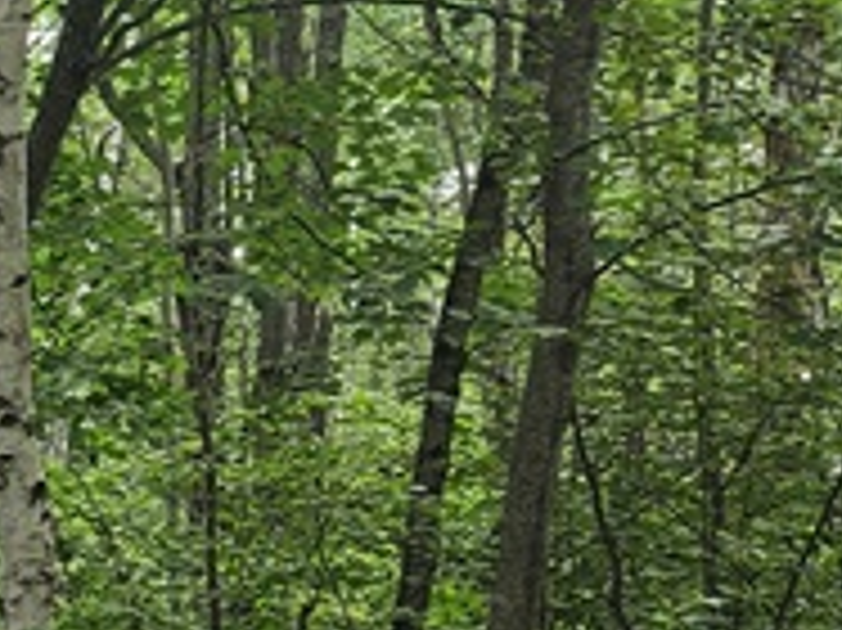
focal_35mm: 126
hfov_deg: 12.2
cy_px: 680
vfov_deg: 11.6
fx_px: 3063
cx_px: -1229
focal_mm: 5.4
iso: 25
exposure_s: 1/214
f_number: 1.8
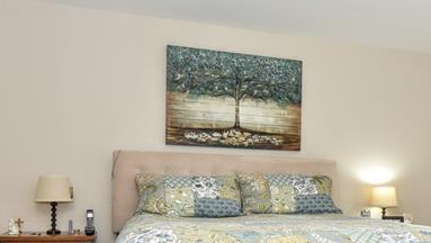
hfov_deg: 47.5
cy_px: 205
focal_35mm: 42
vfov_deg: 27.6
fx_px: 480
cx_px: 289
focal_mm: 15
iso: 800
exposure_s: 1/80
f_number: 4.5
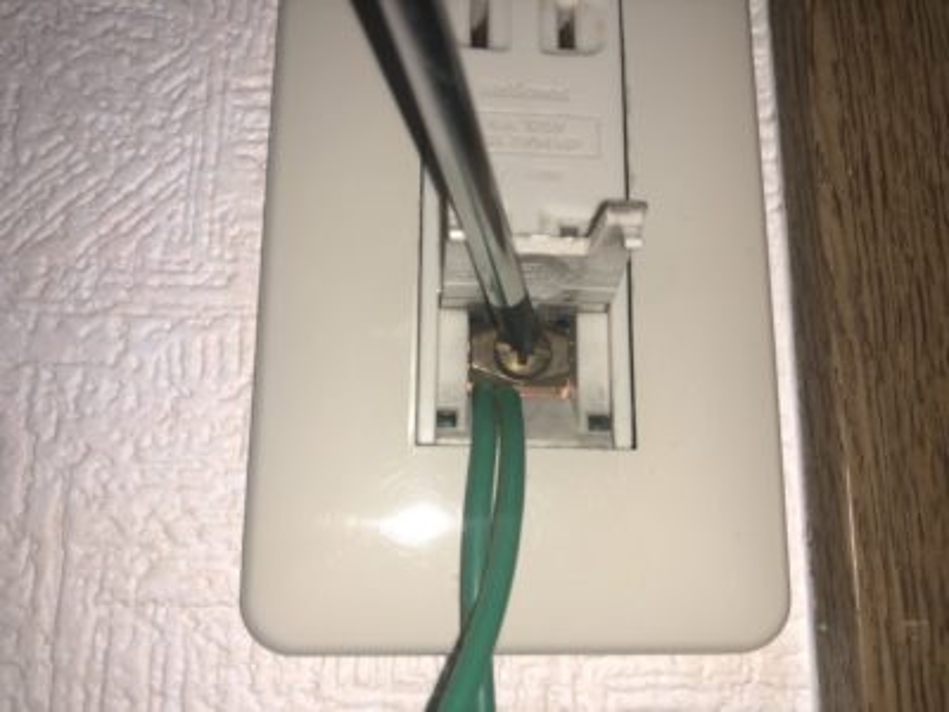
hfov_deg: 63.4
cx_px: 474
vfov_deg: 49.7
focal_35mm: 28
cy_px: 356
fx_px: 768
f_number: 1.8
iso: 20
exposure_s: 1/656
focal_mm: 4
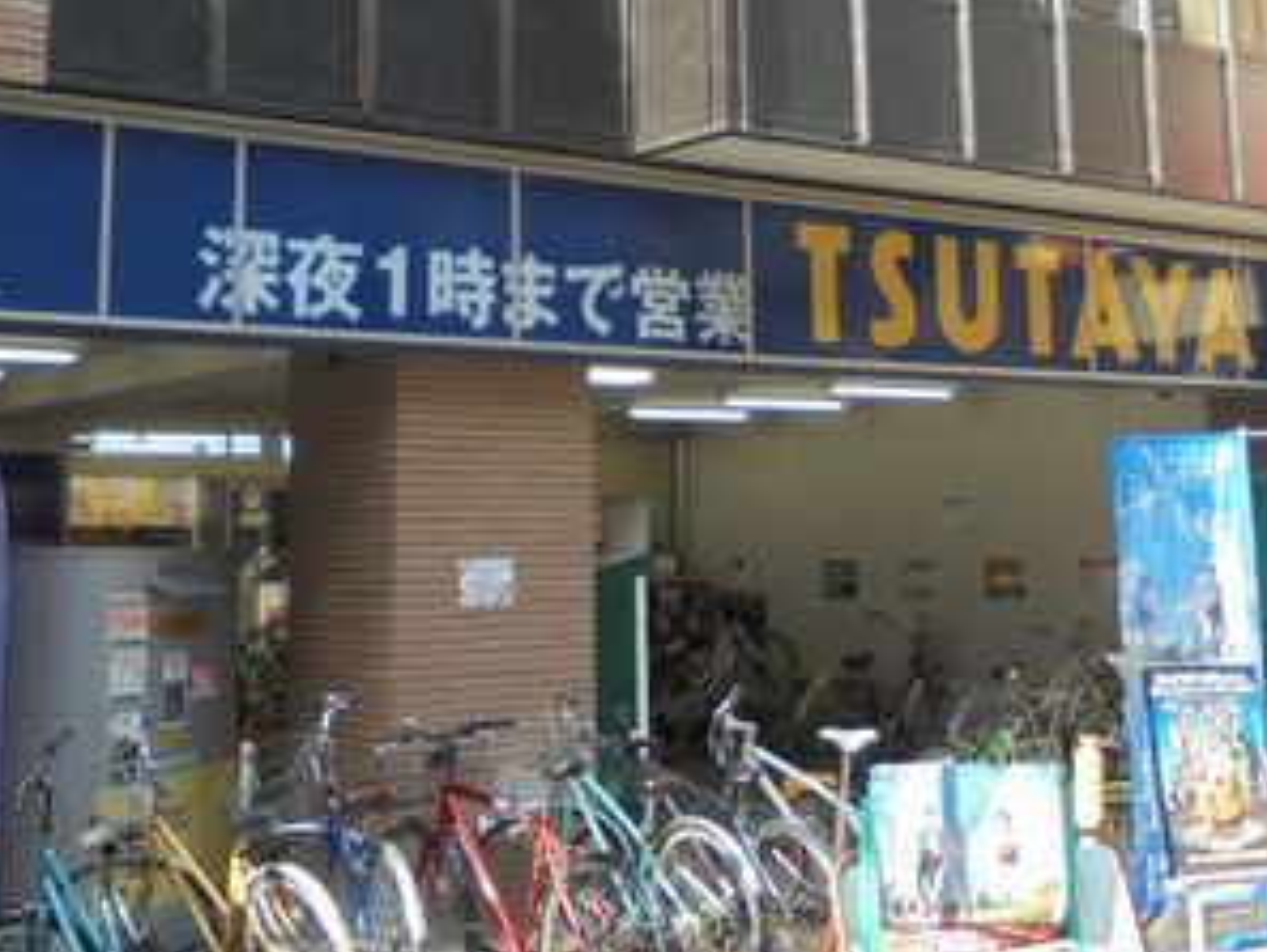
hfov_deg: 34.3
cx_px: 738
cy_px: 132
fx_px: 2051
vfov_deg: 25.5
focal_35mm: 56
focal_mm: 4.6
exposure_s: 1/100
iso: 100
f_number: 3.5
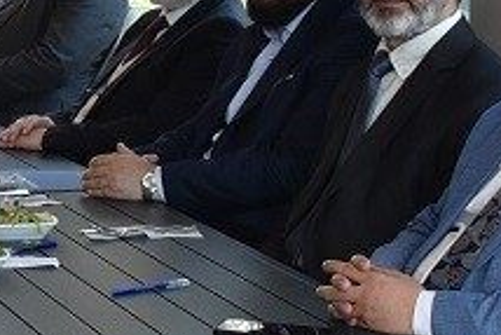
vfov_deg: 9.3
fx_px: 2047
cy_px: 66
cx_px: -438
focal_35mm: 147
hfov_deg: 12.6
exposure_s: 1/200
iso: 800
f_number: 7.1
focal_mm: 20
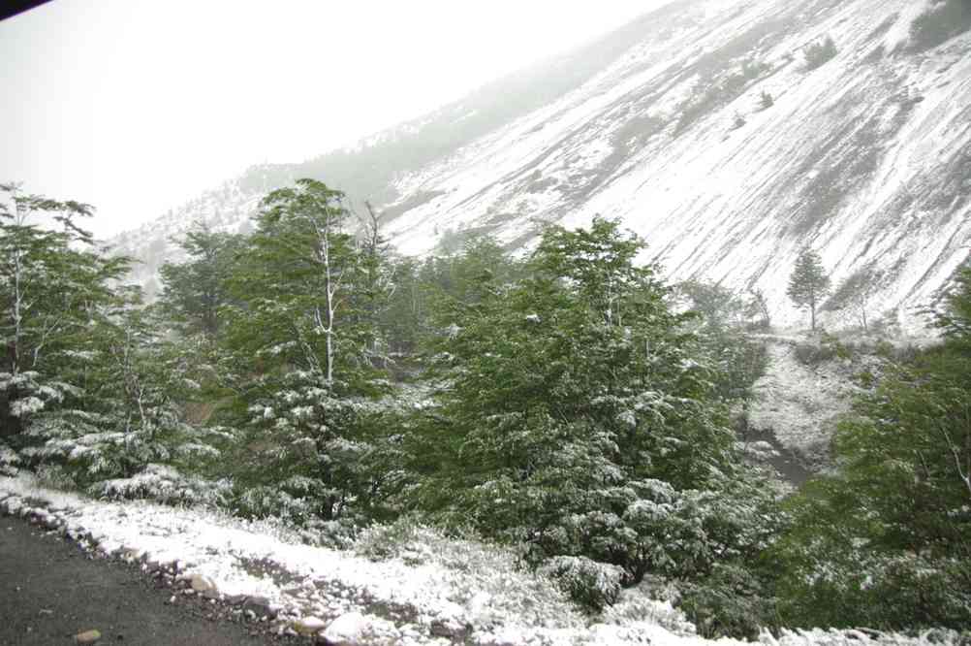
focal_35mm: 31
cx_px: 486
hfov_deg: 60.3
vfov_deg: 42.2
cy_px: 323
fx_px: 835
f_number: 4
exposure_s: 1/45
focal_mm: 20.6
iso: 100
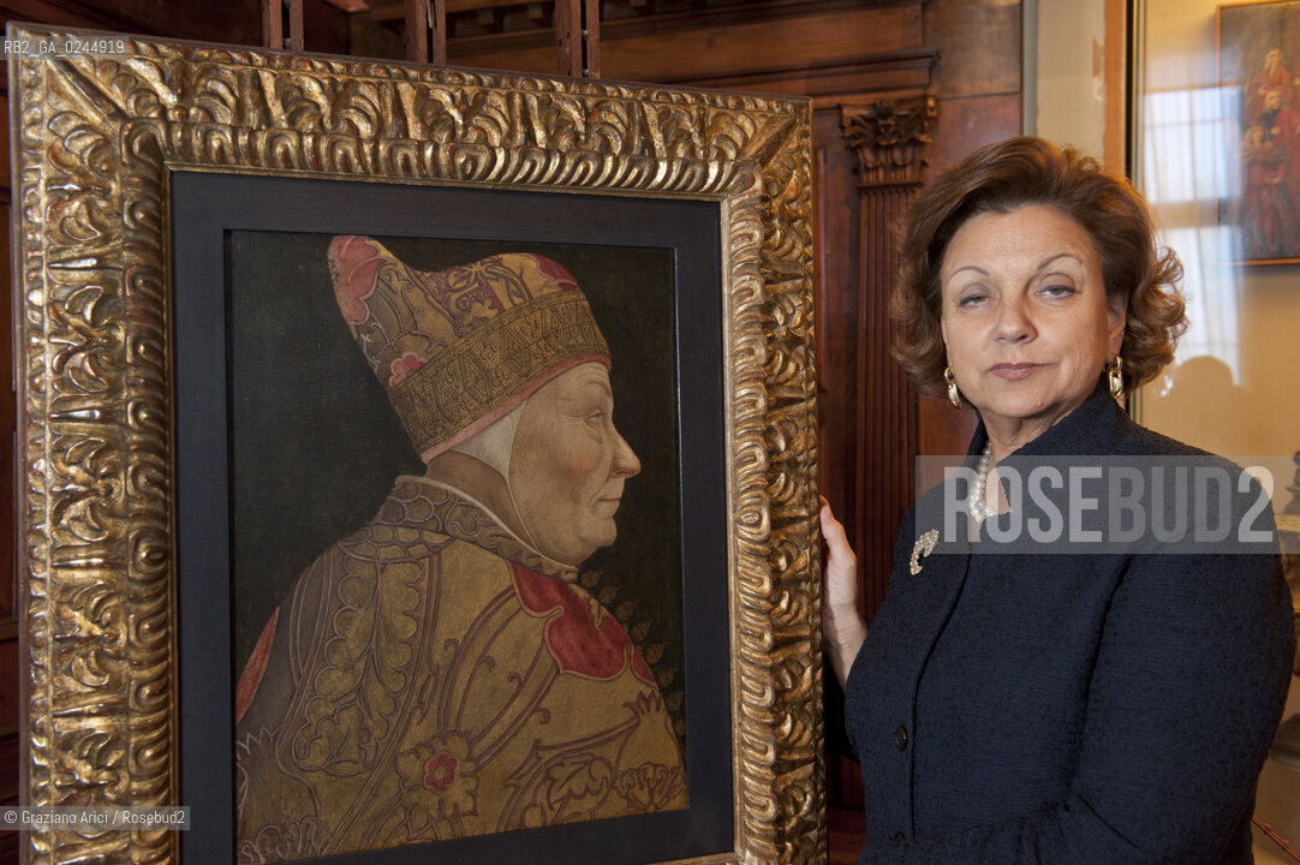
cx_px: 650
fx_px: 1371
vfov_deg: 35.0
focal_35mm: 38
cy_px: 432
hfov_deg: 50.7
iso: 800
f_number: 5.6
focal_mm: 38
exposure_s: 1/15
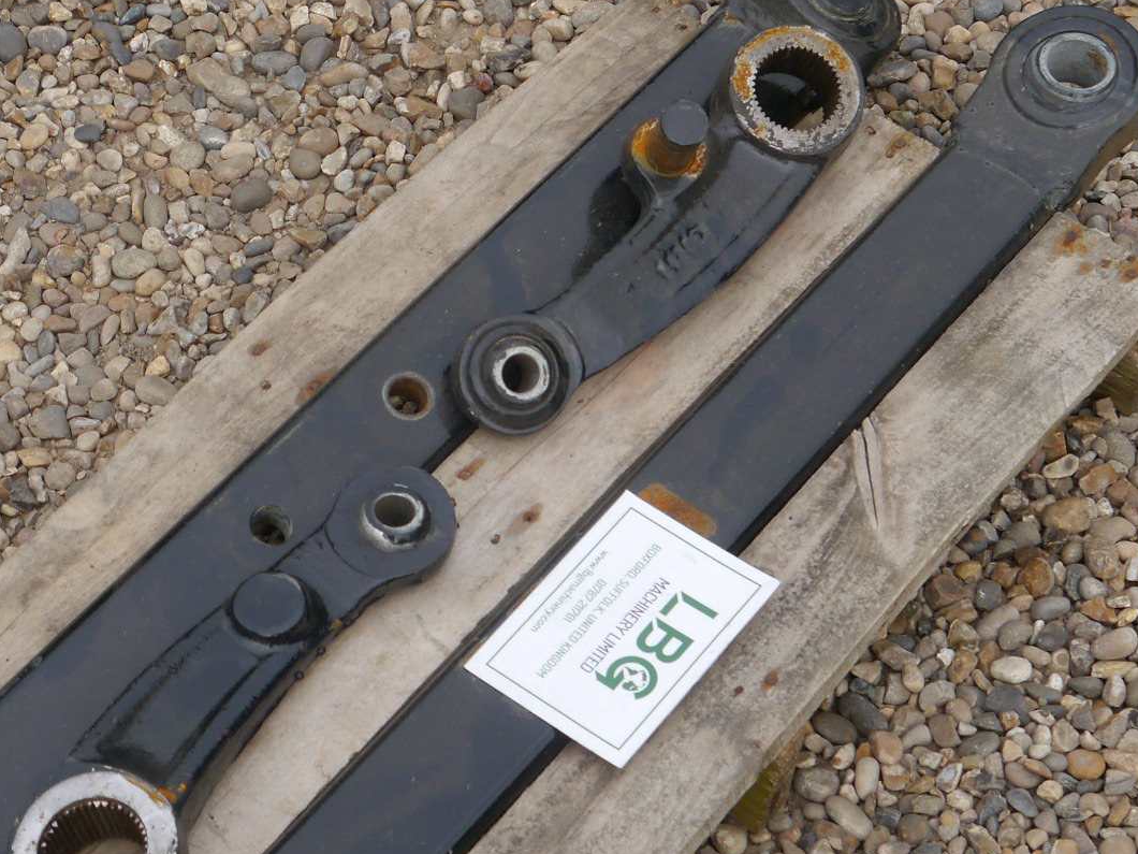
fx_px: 3189
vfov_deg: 15.2
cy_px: 570
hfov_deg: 20.2
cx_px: 496
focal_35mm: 97
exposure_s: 1/250
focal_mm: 22
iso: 160
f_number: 6.3
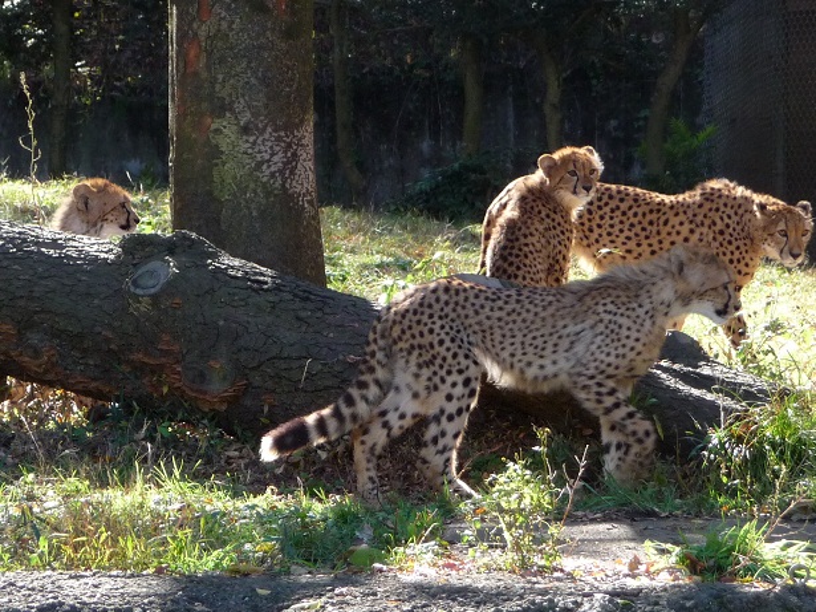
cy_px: 306
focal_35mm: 285
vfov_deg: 5.2
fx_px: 6717
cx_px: 408
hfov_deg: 7.0
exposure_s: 1/125
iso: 200
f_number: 4.8
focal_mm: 29.1
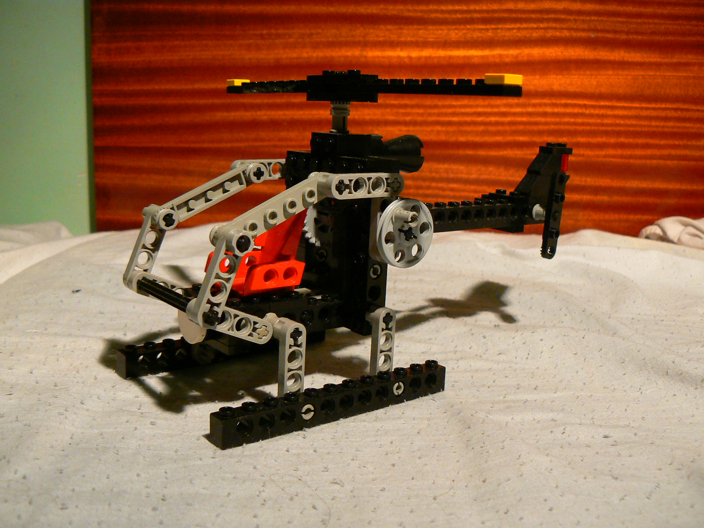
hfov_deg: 51.4
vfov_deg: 39.7
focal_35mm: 36
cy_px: 264
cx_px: 352
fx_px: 732
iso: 200
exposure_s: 1/30
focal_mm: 6
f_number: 2.8
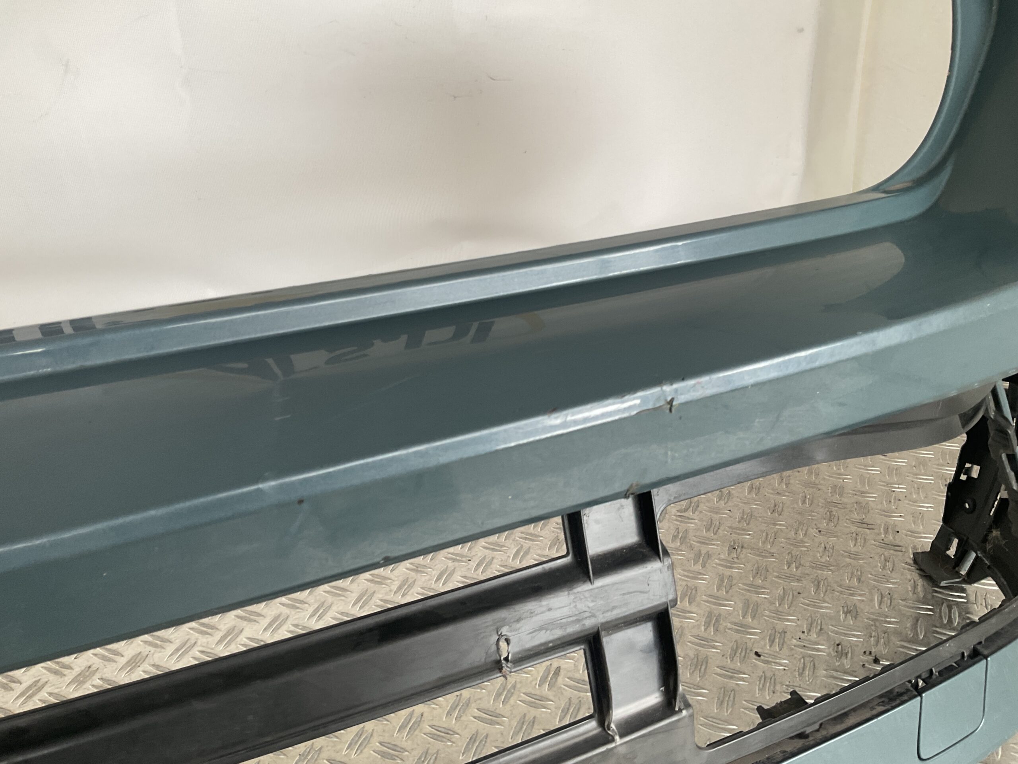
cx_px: 509
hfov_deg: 61.7
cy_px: 382
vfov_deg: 48.2
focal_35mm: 29
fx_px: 853
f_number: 1.8
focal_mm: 3
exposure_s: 1/60
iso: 40
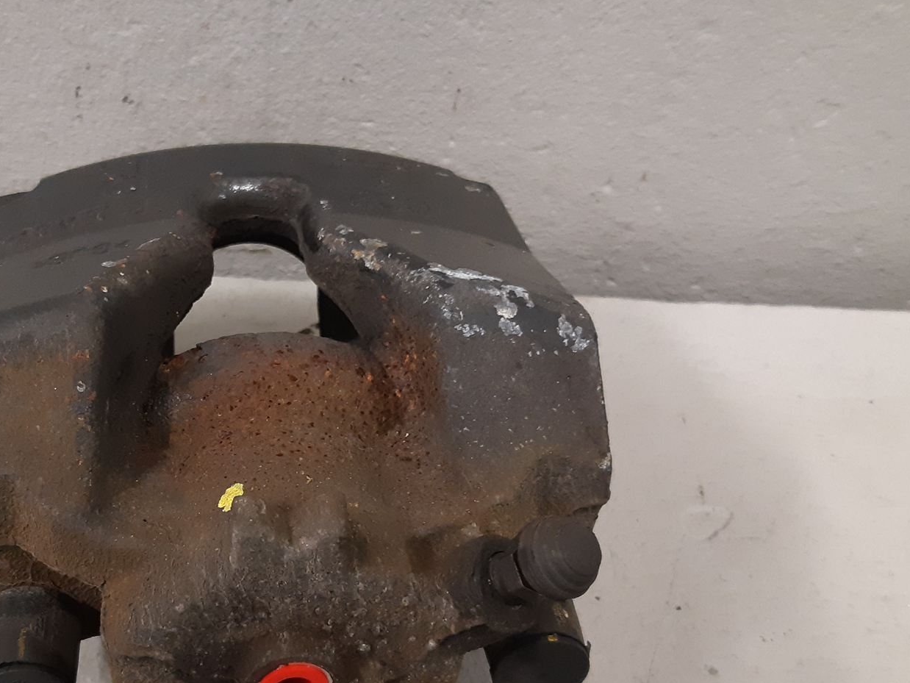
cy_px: 409
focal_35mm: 43
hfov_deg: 43.0
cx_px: 277
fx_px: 1131
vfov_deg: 33.5
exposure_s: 1/50
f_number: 1.7
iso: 250
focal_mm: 3.93
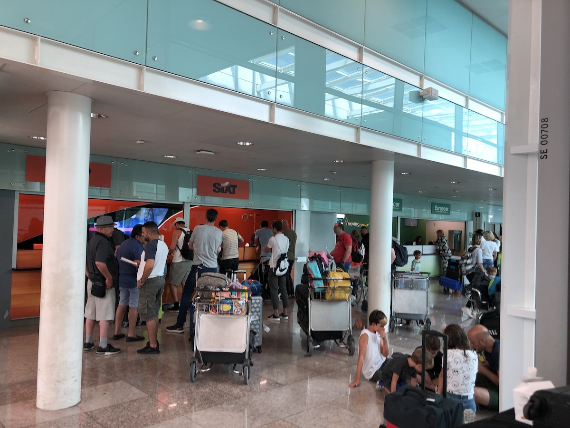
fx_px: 461
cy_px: 214
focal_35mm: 28
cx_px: 285
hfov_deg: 63.4
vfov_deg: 49.7
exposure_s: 1/50
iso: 25
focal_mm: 4
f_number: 1.8
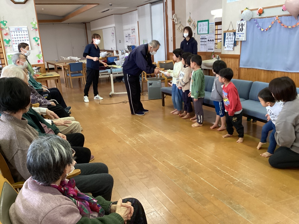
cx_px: 150
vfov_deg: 45.4
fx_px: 268
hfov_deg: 58.4
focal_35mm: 31
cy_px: 112
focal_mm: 3.3
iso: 250
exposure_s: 1/60
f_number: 2.4
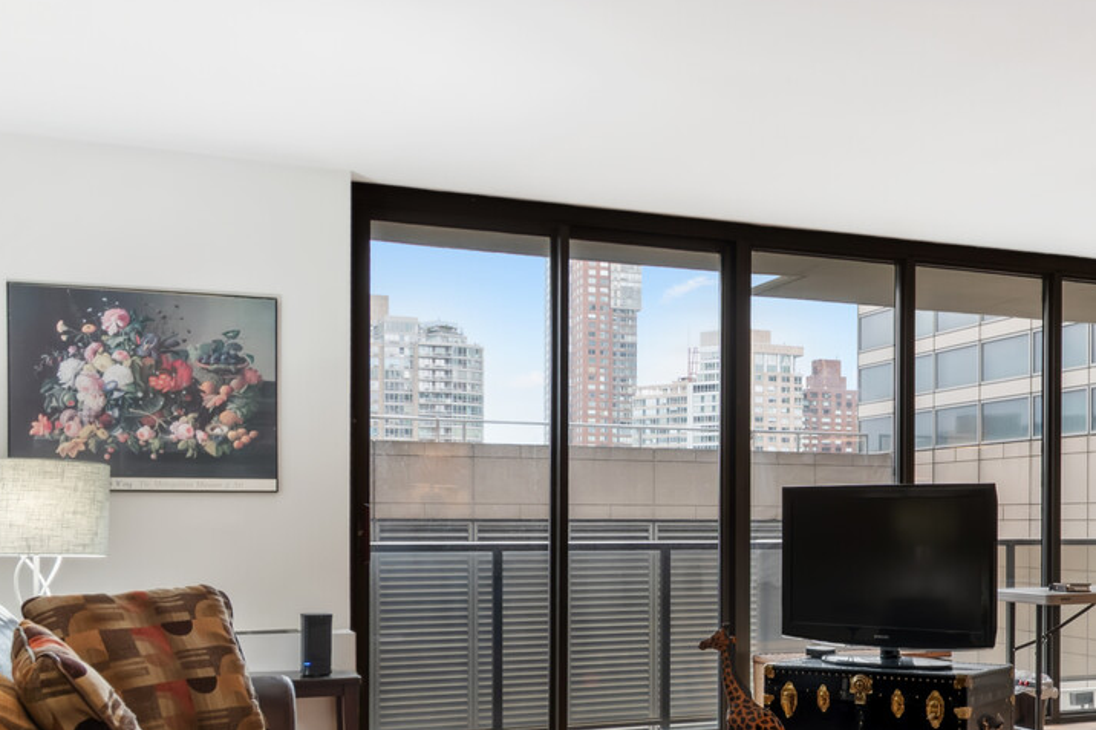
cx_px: 868
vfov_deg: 28.9
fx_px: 1339
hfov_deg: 42.6
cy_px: 693
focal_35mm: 44
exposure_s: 1/6
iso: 100
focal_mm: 14
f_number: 8
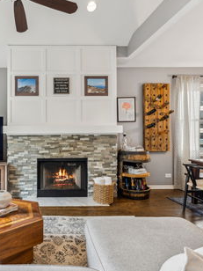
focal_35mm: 24
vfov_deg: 71.6
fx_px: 188
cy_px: 136
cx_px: 45
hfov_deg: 53.6
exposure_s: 1/60
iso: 320
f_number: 7.1
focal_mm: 16
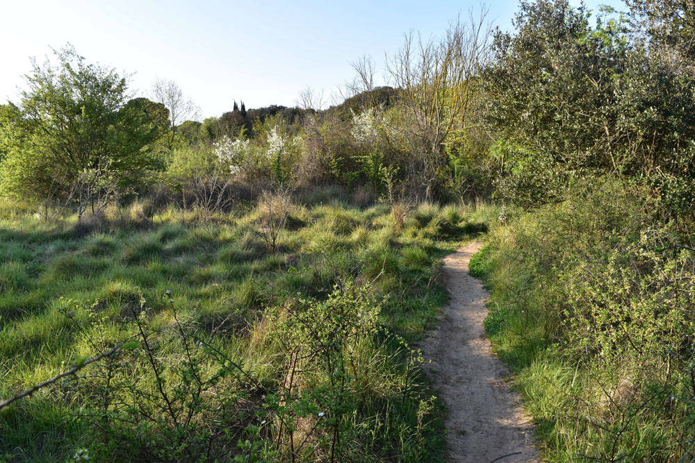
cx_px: 348
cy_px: 232
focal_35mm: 27
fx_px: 521
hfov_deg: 67.4
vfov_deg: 47.9
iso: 400
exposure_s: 1/250
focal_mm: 18
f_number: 11
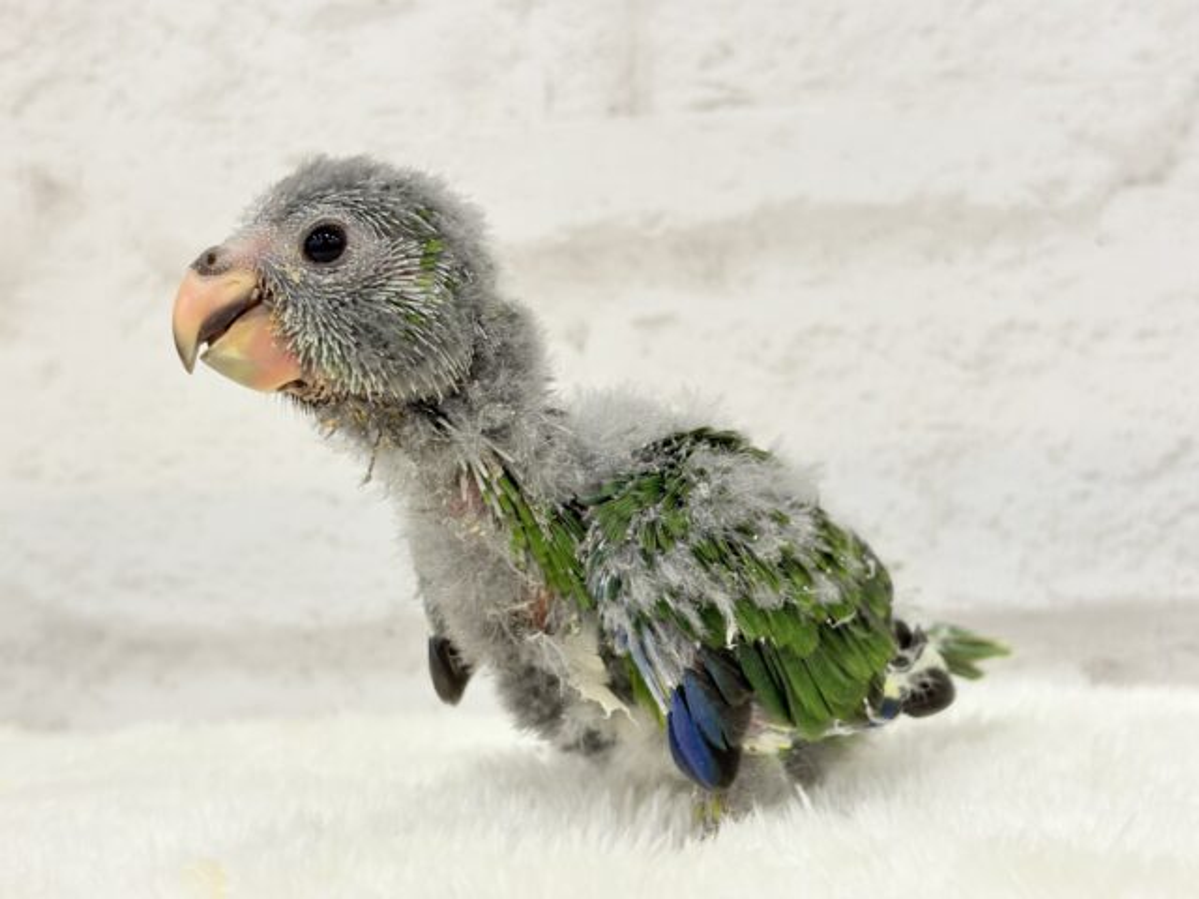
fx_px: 1801
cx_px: 600
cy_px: 450
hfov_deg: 36.8
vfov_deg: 28.0
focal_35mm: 52
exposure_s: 1/50
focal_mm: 5.96
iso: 40
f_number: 1.6
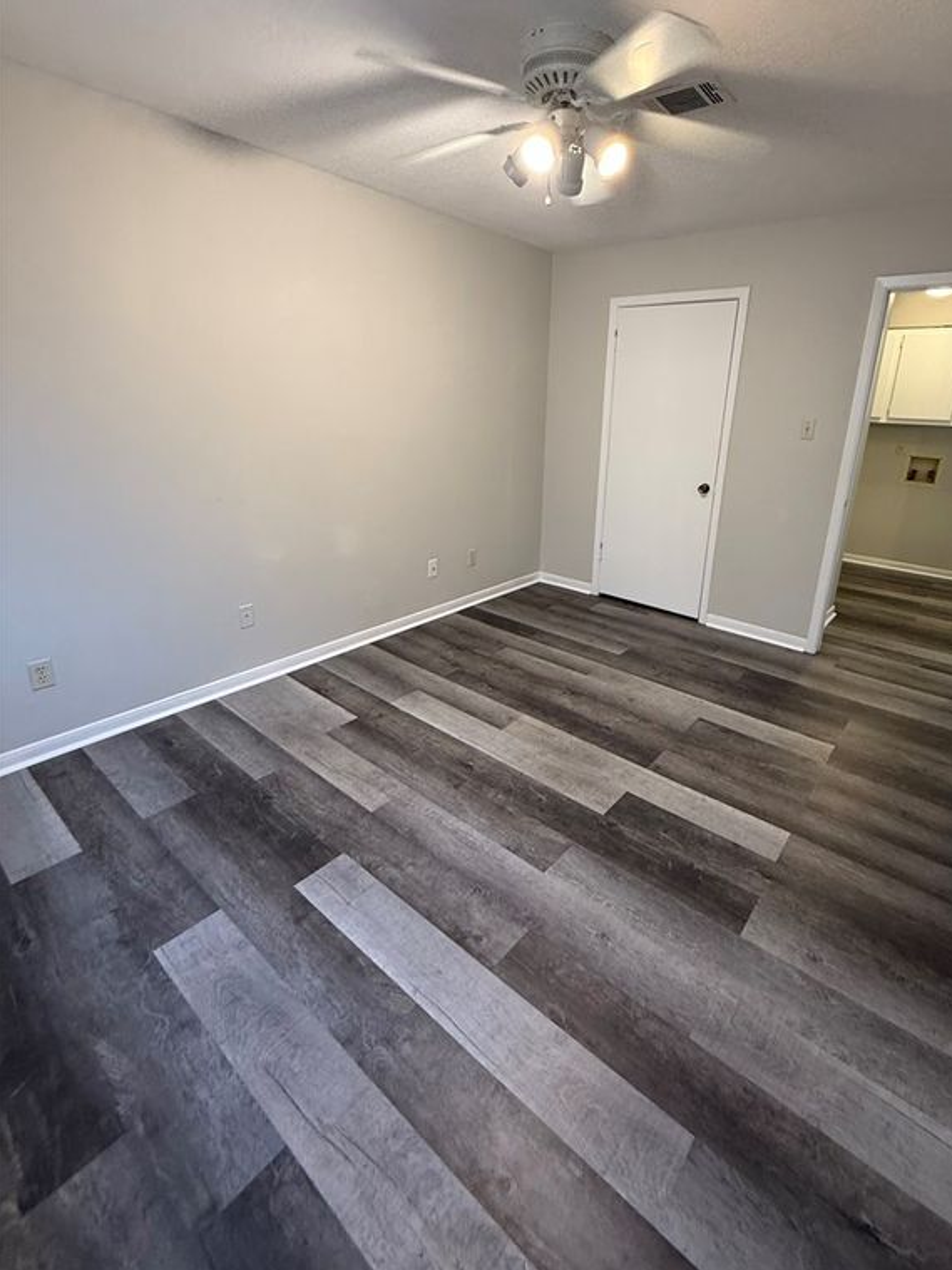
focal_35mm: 16
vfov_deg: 94.3
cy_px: 578
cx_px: 542
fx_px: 587
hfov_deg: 77.7
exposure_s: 1/60
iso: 250
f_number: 2.2
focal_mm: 2.22
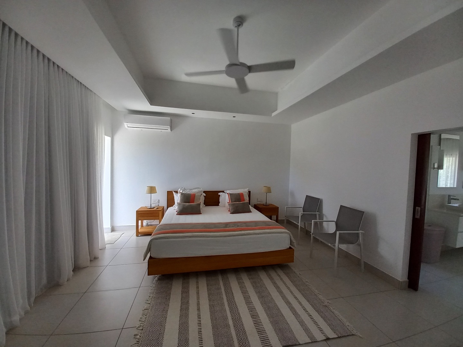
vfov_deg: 89.9
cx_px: 232
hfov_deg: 106.2
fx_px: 174
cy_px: 174
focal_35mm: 13
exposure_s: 1/100
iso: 50
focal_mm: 1.42
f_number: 2.2
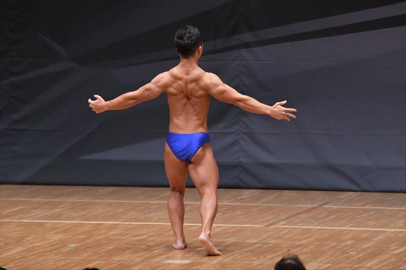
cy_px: 135
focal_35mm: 300
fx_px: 3382
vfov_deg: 4.6
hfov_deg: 6.9
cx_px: 203
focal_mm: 200
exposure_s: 1/400
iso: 6400
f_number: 5.6
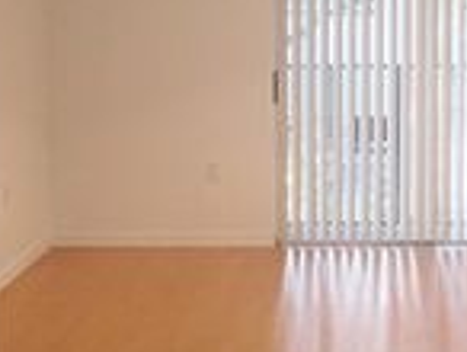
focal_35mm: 99
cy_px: 123
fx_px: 1338
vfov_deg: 15.0
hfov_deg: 19.6
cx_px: 355
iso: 100
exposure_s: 1/30
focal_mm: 4.15
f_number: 2.2
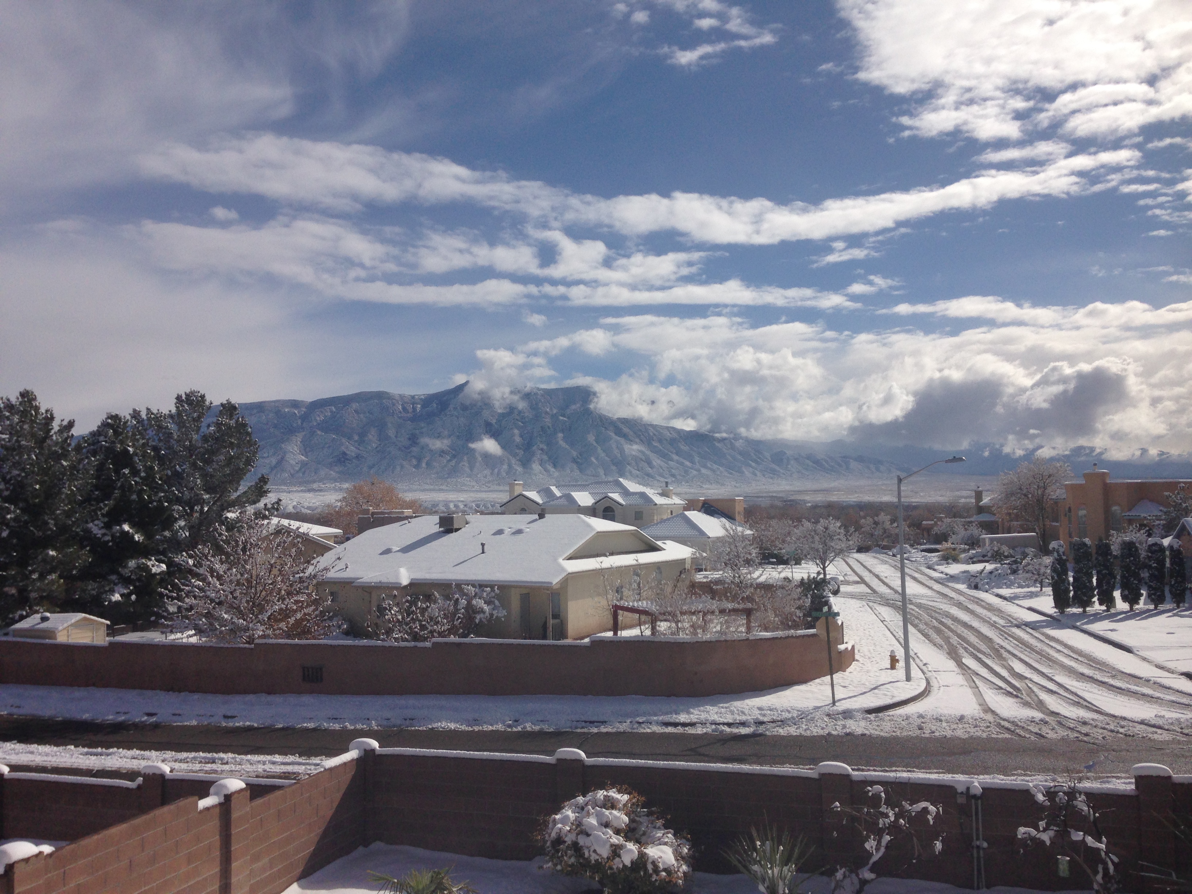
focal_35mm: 33
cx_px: 596
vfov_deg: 42.9
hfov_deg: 55.4
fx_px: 1136
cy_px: 447
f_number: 2.4
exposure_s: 1/6803
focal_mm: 4.12
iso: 50
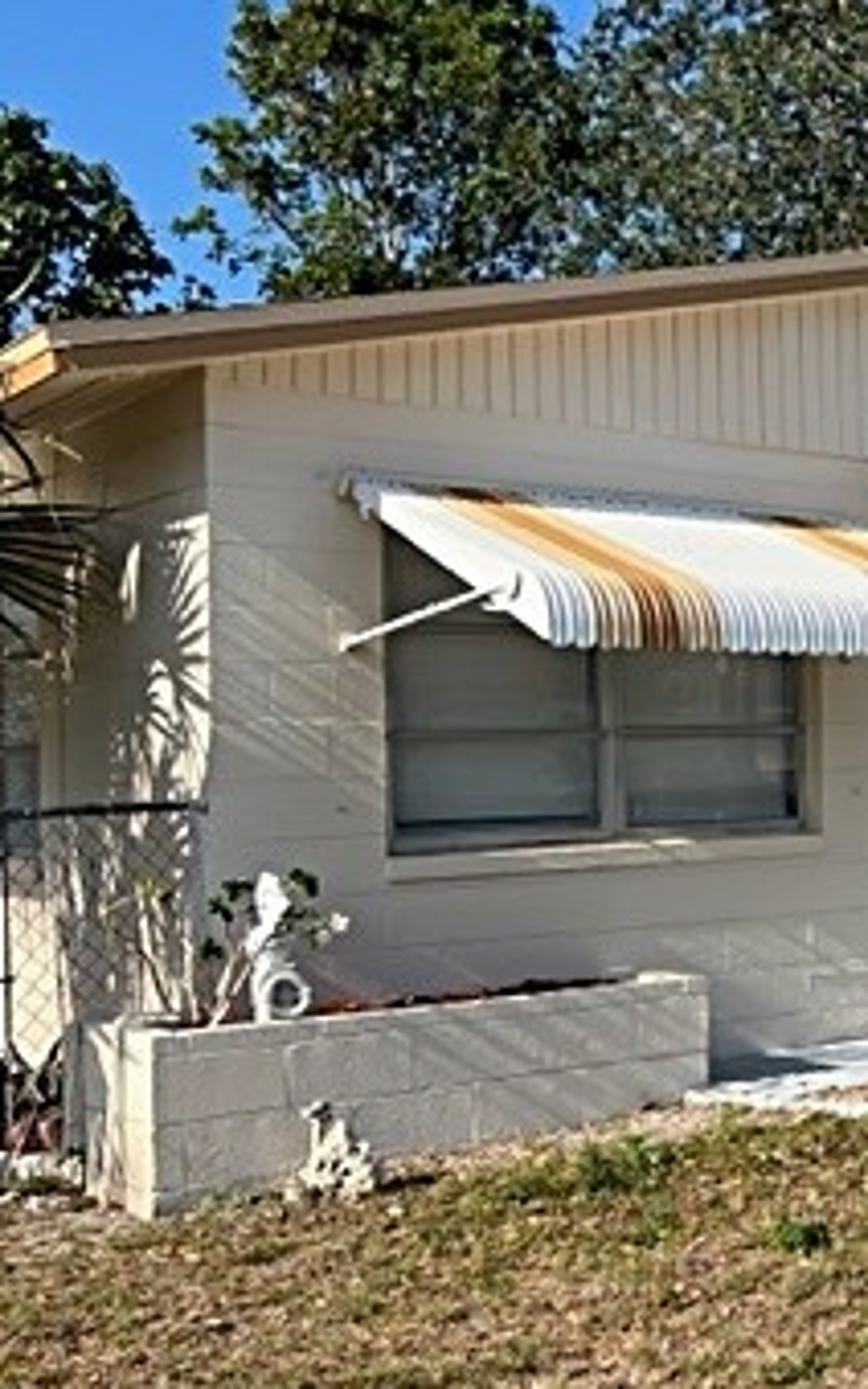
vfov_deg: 38.9
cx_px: 1089
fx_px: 1967
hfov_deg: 22.6
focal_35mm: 52
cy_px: 713
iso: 50
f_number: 1.5
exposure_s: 1/3968
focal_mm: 5.7
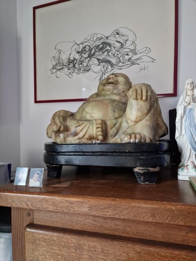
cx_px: 98
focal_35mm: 23
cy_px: 130
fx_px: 174
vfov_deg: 73.9
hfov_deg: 58.9
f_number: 1.8
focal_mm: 6.4
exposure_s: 1/25
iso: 640
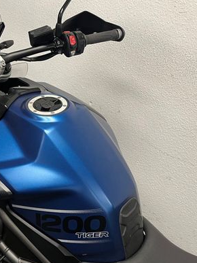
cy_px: 118
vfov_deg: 43.8
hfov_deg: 32.1
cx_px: 23
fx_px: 326
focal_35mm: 43
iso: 100
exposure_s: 1/50
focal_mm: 5.1
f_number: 1.6
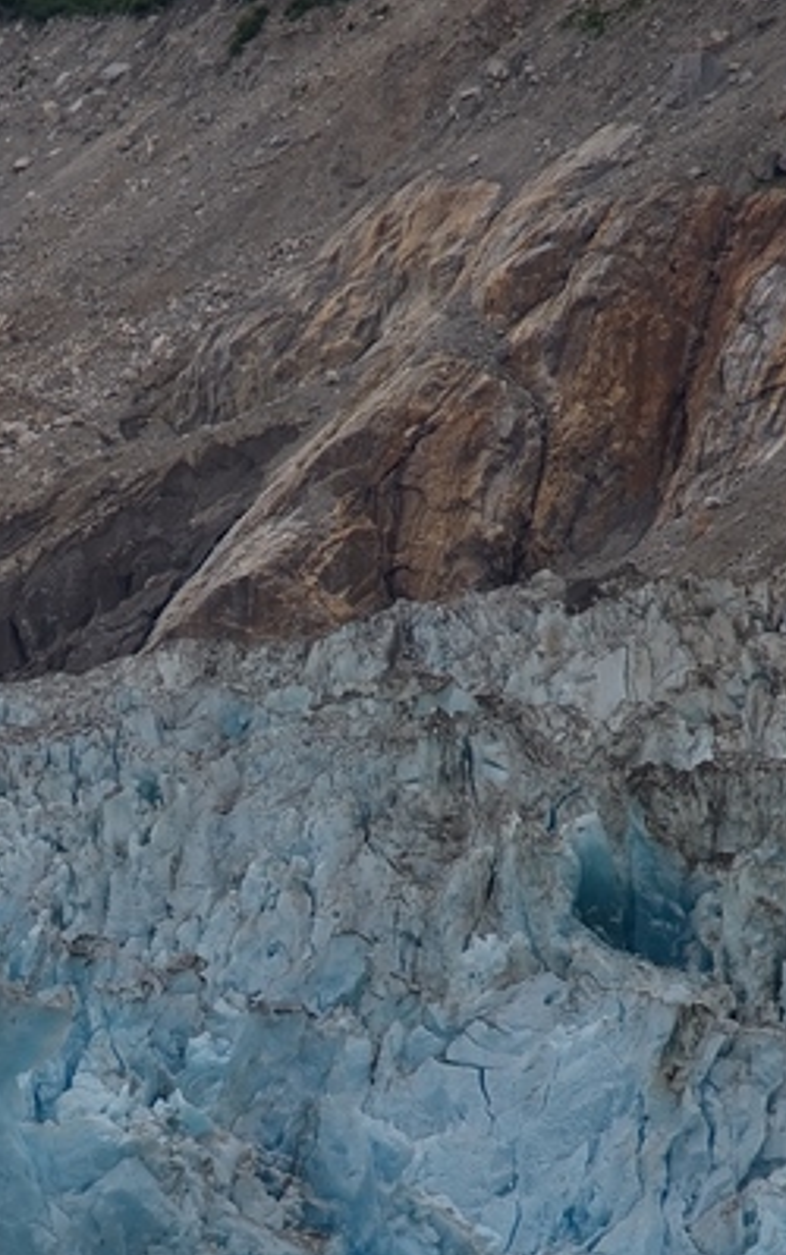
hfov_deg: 3.4
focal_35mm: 392
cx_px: 66
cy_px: 1088
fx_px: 13411
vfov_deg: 5.3
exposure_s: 1/250
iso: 100
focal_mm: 120
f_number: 5
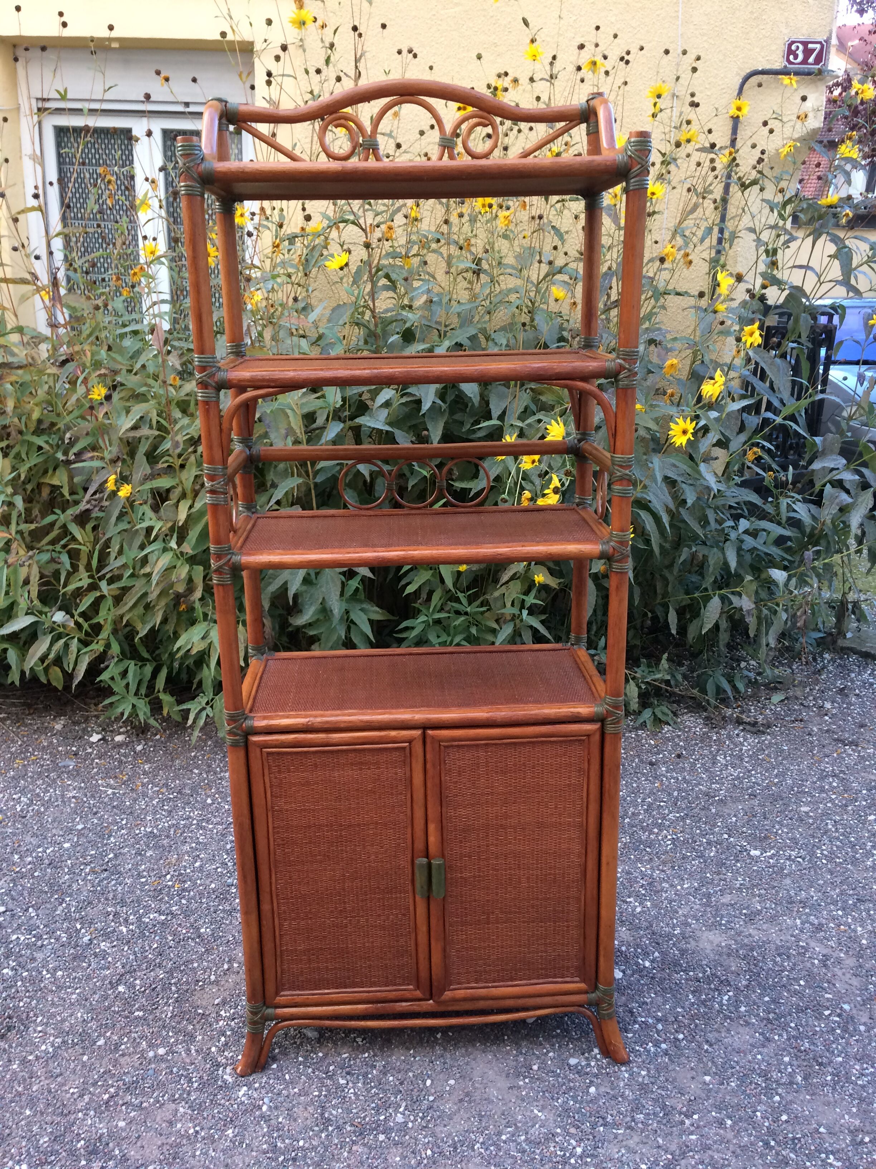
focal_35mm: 29
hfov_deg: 48.2
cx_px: 438
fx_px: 979
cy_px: 584
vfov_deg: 61.7
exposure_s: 1/33
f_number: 2.2
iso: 40
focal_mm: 4.15
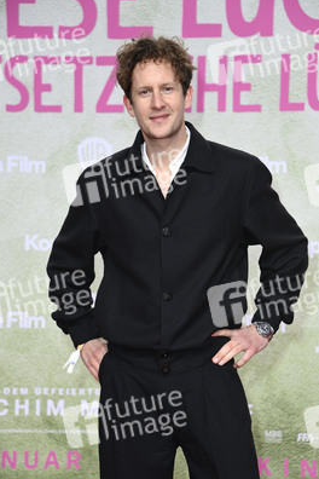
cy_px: 238
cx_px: 160
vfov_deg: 19.3
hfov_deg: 12.9
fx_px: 1409
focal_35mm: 106
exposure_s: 1/250
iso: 640
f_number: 5.6
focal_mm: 105
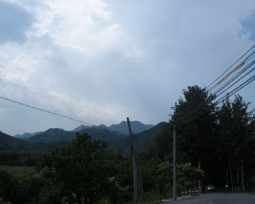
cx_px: 174
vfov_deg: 28.0
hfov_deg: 34.4
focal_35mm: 54
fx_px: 408
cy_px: 75
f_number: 3.5
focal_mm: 6.3
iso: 64
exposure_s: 1/980
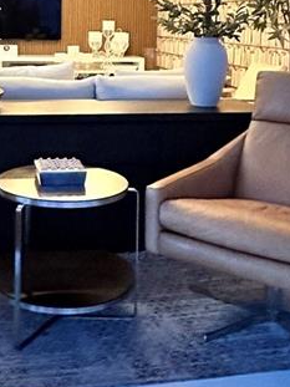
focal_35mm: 54
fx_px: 604
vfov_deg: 33.9
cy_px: 51
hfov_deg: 26.3
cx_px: 40
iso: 1250
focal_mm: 2.22
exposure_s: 1/60
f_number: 2.2
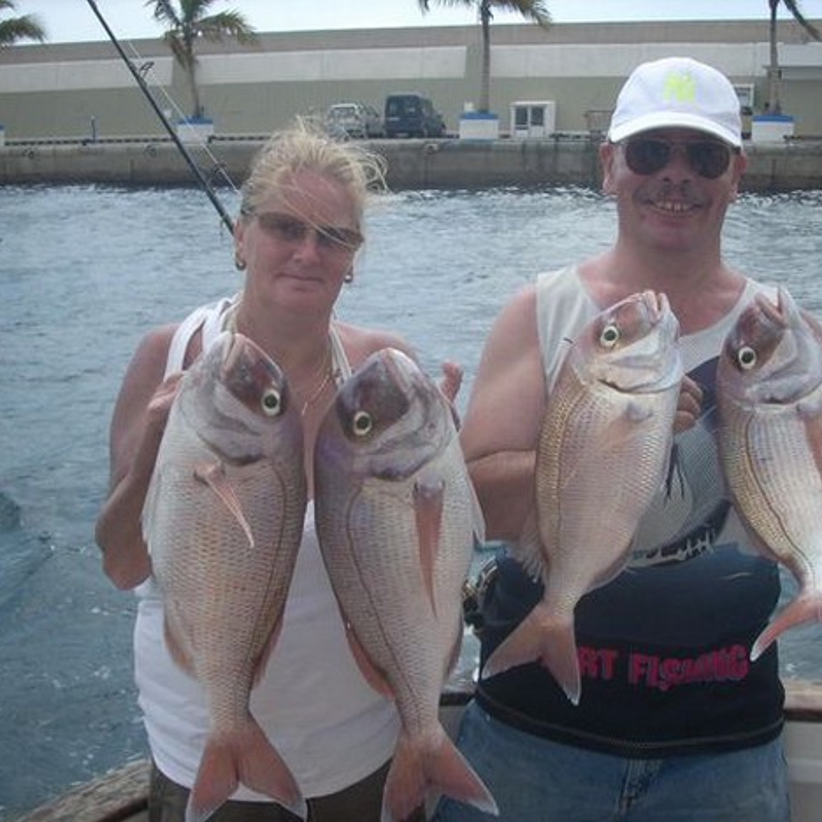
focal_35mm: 44
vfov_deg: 38.3
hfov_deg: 38.3
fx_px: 1182
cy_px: 413
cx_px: 457
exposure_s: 1/220
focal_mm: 6.2
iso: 64
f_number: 5.6
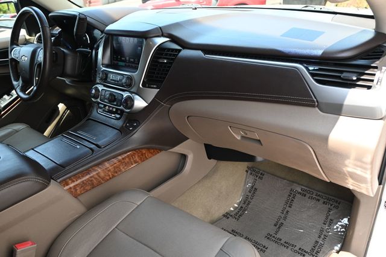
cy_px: 128
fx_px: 313
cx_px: 193
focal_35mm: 29
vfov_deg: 44.6
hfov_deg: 63.2
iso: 400
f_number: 3.8
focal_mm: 19.5
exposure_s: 1/200
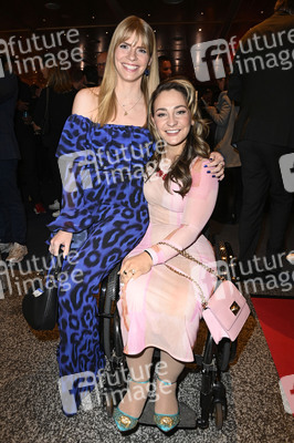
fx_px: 294
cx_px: 147
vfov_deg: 73.8
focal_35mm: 24
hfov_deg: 53.1
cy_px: 222
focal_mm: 24
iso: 3200
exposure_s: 1/50
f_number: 5.6
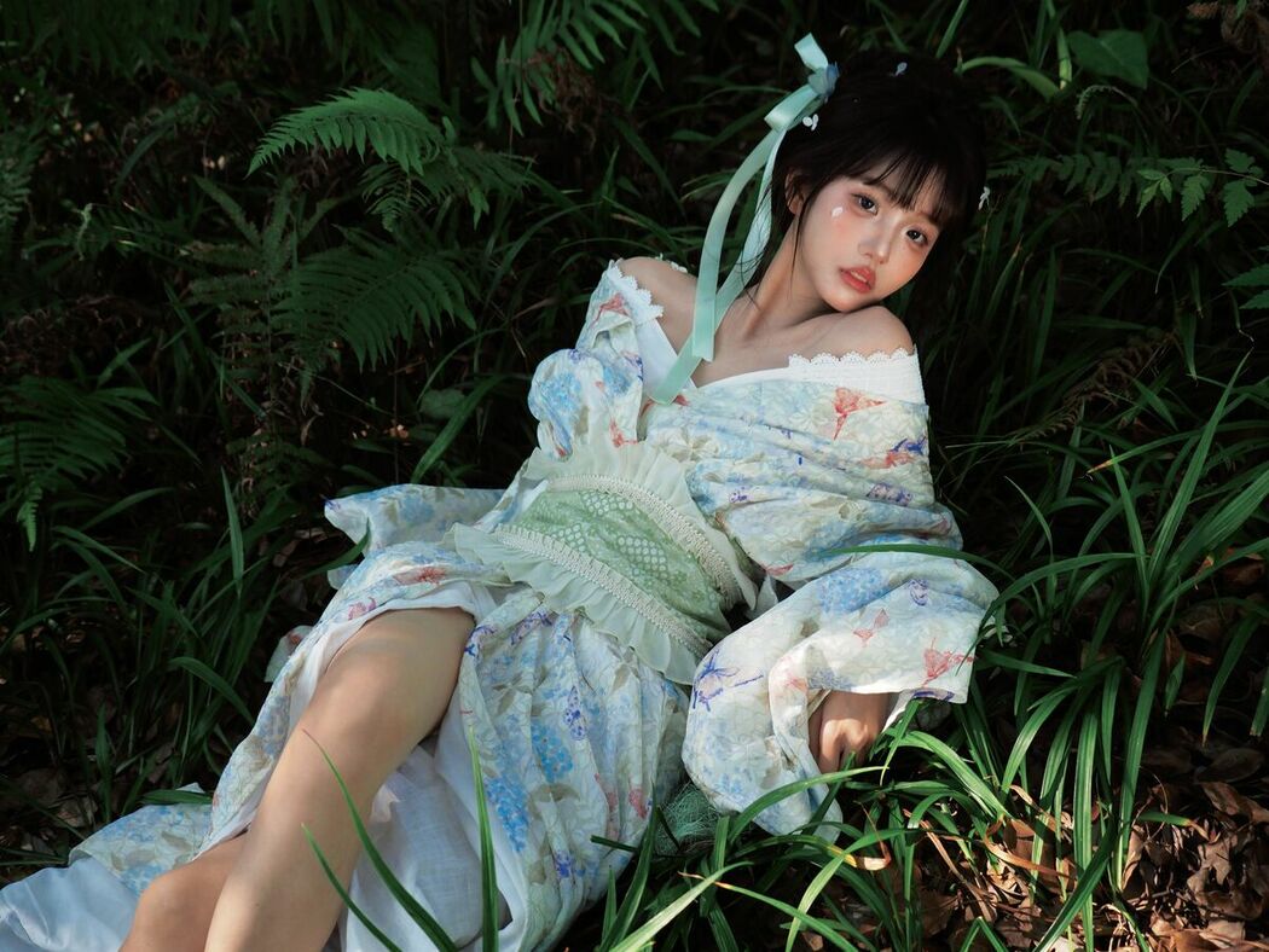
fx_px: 2127
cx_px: 634
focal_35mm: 58
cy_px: 476
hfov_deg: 33.2
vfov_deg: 25.2
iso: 500
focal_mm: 29
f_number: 2.8
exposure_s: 1/1000
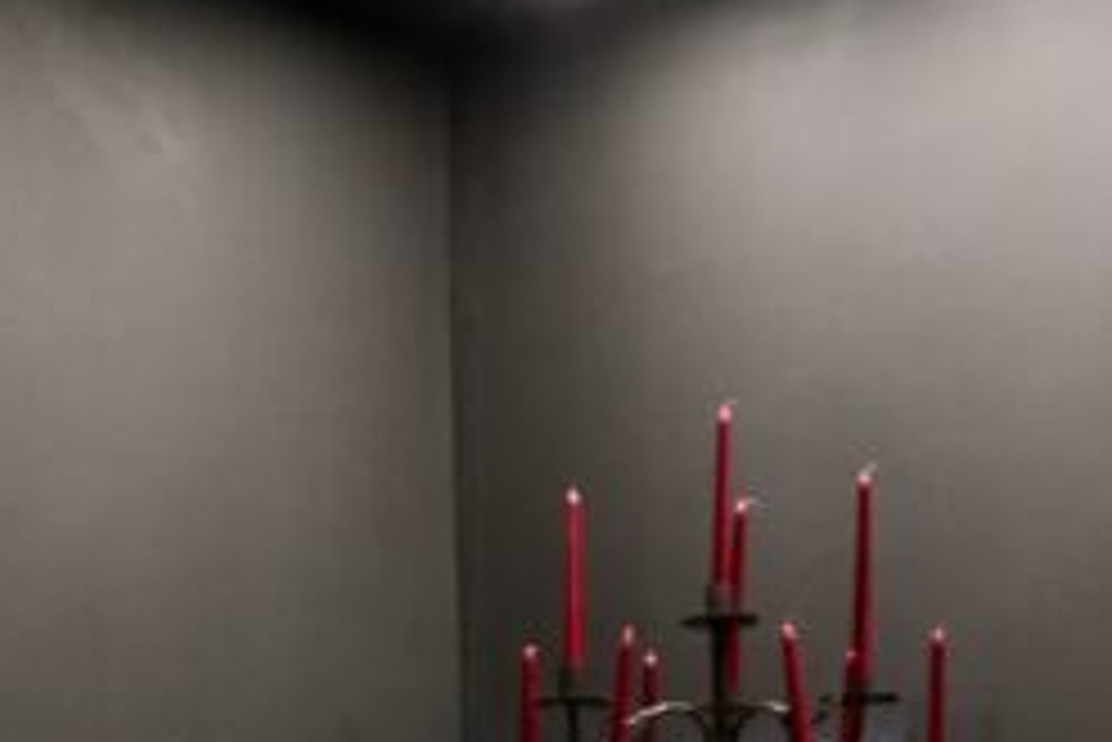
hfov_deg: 16.1
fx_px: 3709
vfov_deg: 10.5
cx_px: -378
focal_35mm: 120
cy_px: 1509
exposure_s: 1/30
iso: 3200
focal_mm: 29
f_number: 4
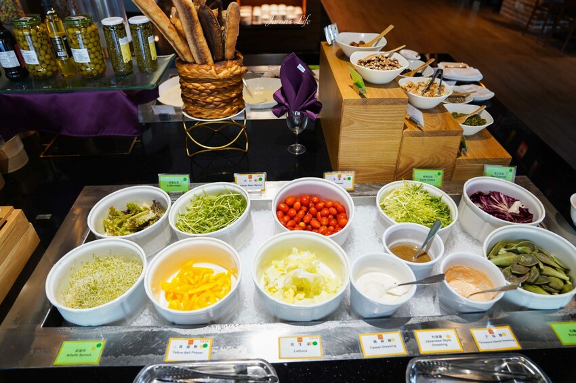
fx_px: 400
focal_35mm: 25
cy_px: 192
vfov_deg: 51.2
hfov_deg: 71.5
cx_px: 288
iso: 160
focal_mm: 25
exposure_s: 1/30
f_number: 2.8
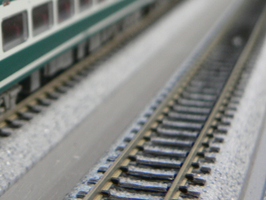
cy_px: 13
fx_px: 745
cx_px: 42
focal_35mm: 97
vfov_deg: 15.0
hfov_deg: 20.0
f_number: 2.8
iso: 100
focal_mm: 7.6
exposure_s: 1/8
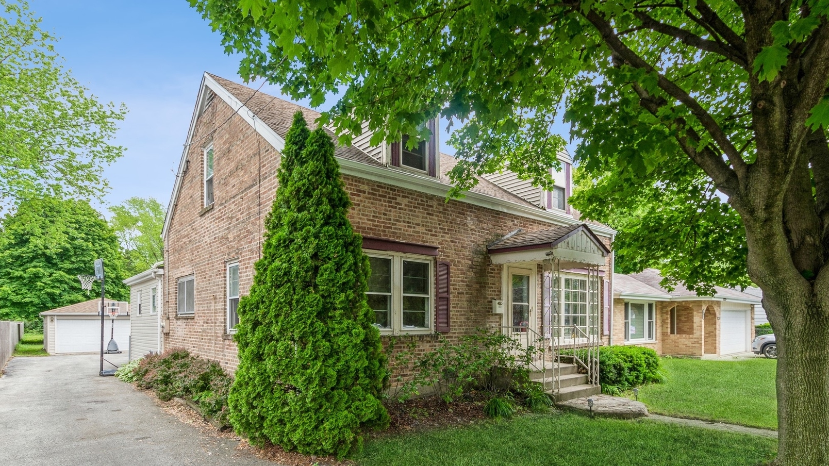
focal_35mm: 19
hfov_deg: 89.6
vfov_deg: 58.3
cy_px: 245
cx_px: 417
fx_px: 418
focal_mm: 12
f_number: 7.1
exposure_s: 1/125
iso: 250
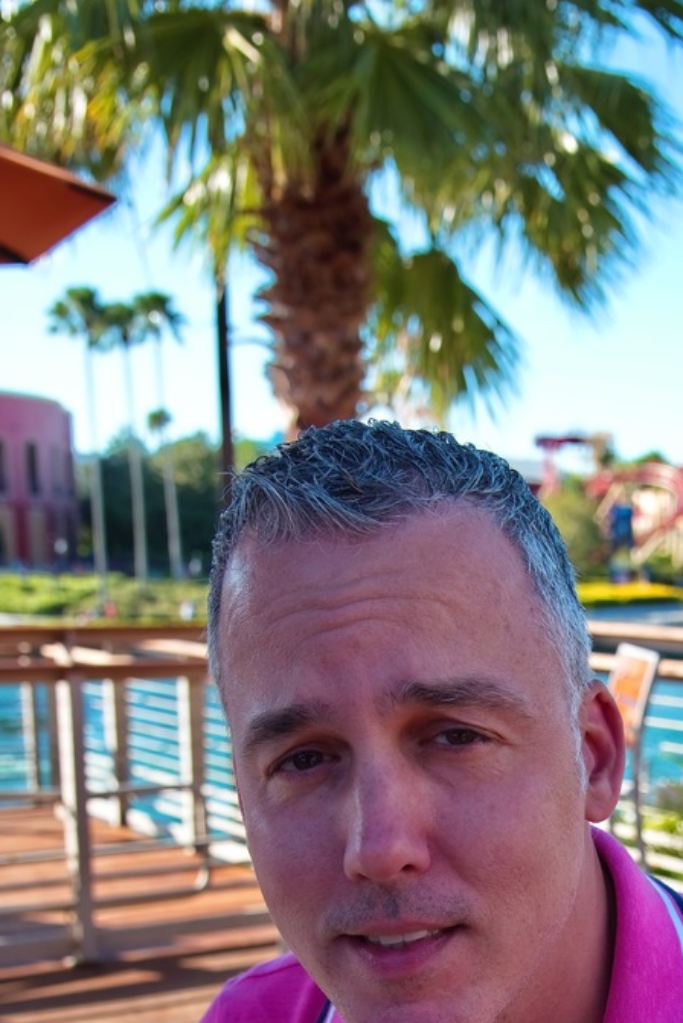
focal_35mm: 61
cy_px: 957
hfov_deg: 21.8
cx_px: 619
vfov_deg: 31.1
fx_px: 1734
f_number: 5.6
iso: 100
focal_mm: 32
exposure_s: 1/125
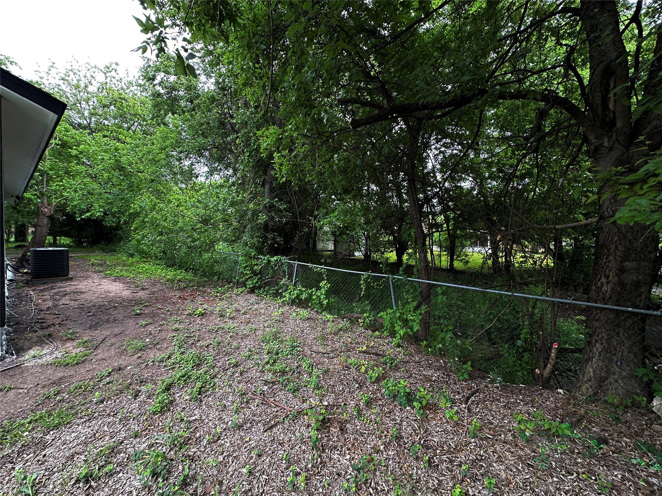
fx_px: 268
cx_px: 331
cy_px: 248
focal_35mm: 14
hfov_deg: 102.1
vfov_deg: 85.7
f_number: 2.2
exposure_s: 1/99
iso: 64
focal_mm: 2.22
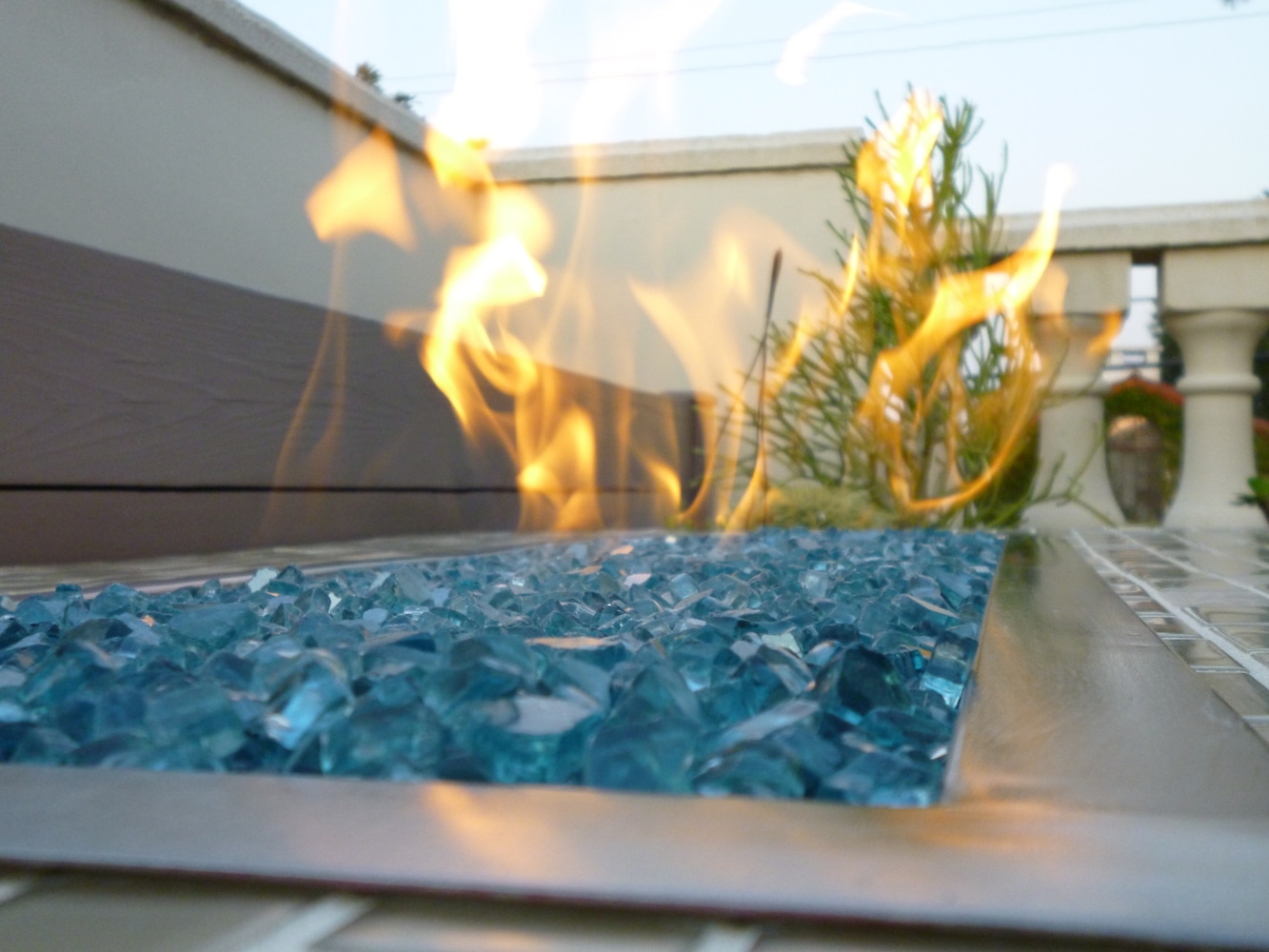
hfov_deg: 51.4
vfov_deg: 39.7
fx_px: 1320
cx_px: 634
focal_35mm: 36
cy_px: 476
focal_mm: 6.4
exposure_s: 1/125
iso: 320
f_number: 3.5
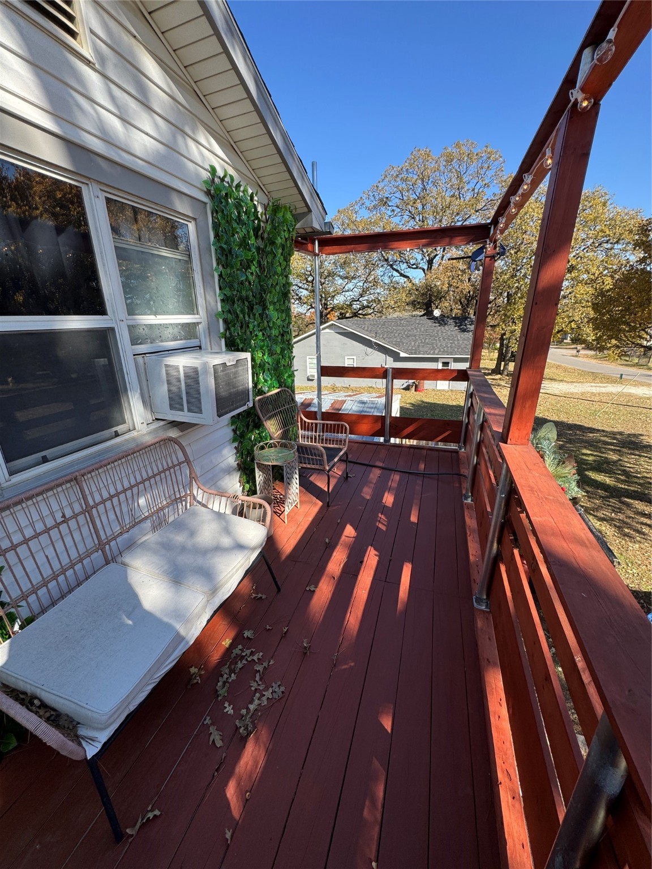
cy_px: 434
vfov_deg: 102.1
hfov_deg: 85.7
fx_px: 352
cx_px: 326
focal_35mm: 14
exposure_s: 1/556
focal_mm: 2.22
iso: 40
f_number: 2.2
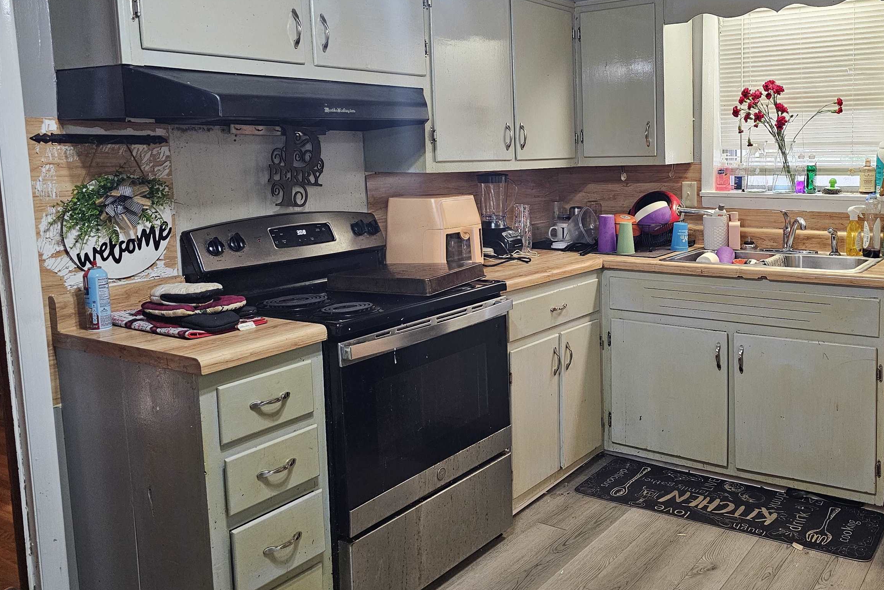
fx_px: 786
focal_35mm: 32
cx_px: 587
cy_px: 224
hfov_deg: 57.5
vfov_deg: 40.8
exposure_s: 1/120
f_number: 1.7
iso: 500
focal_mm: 6.3
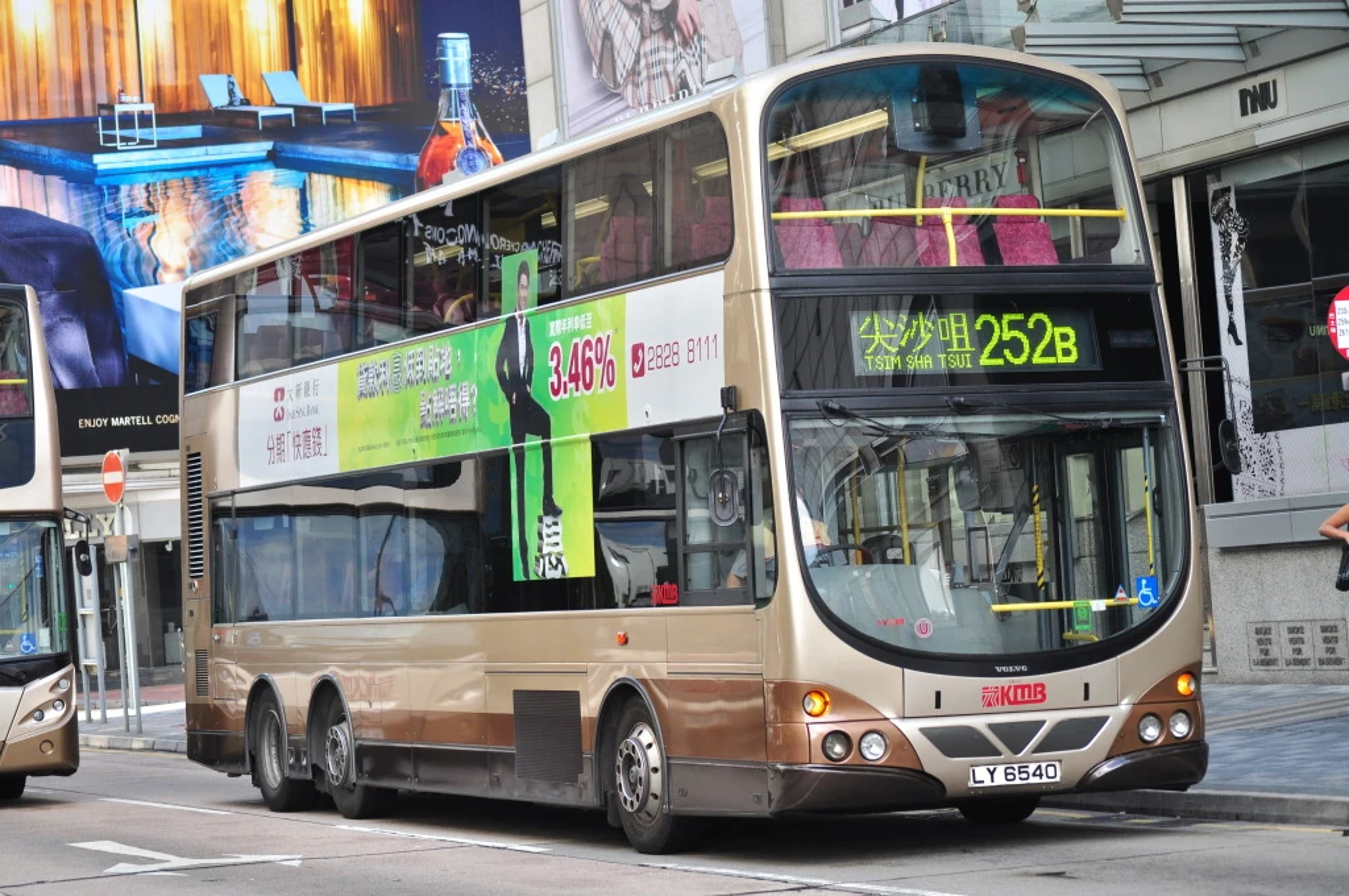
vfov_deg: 13.8
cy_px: 448
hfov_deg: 20.6
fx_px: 3705
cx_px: 674
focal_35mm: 99
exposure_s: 1/250
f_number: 5
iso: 400
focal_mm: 66
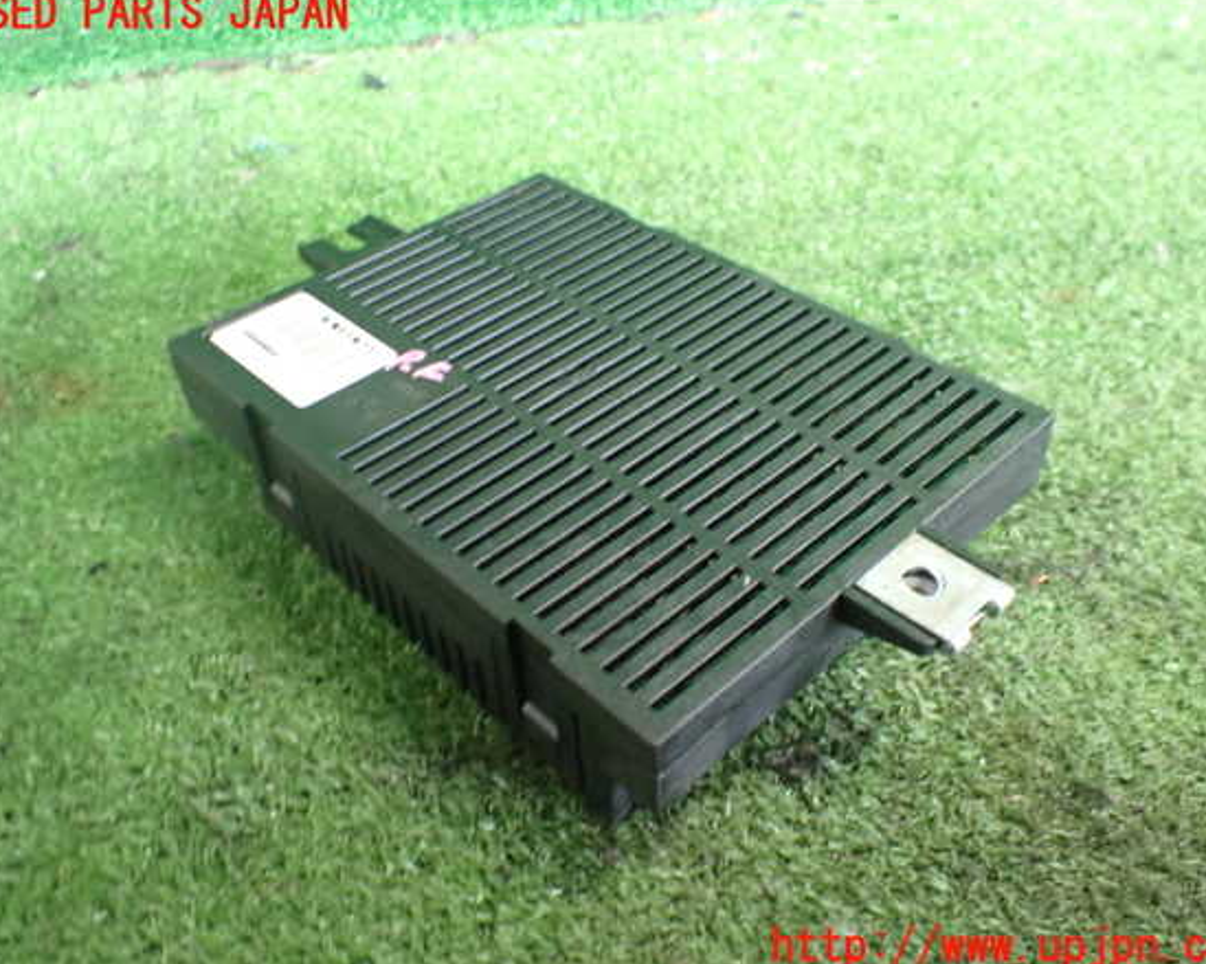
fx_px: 1142
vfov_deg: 45.8
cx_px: 608
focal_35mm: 32
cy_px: 481
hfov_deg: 55.7
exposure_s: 1/40
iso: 800
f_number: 2.3
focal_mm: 5.4
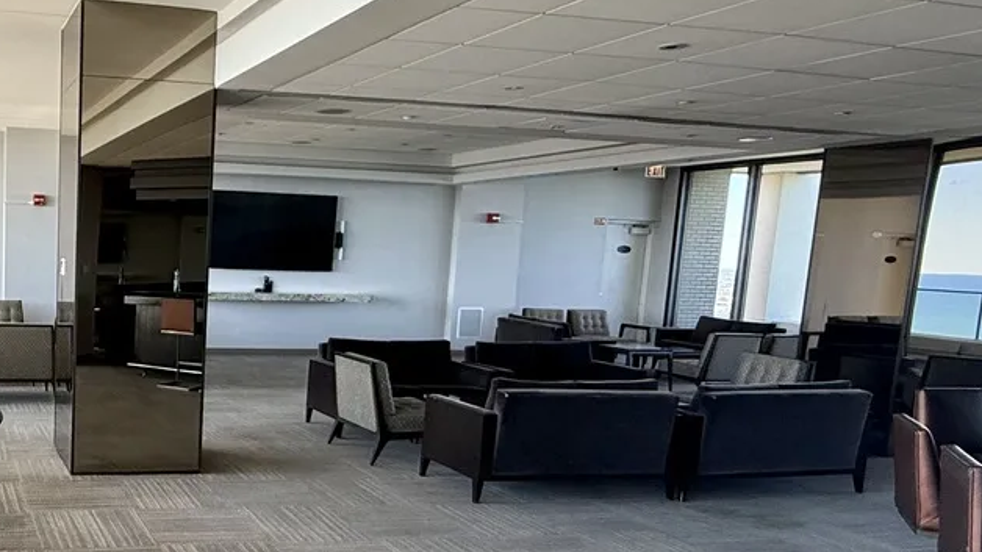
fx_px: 911
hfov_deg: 51.4
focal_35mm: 35
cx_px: 136
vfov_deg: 33.4
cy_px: 372
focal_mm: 2.22
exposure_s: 1/99
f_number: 2.2
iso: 160
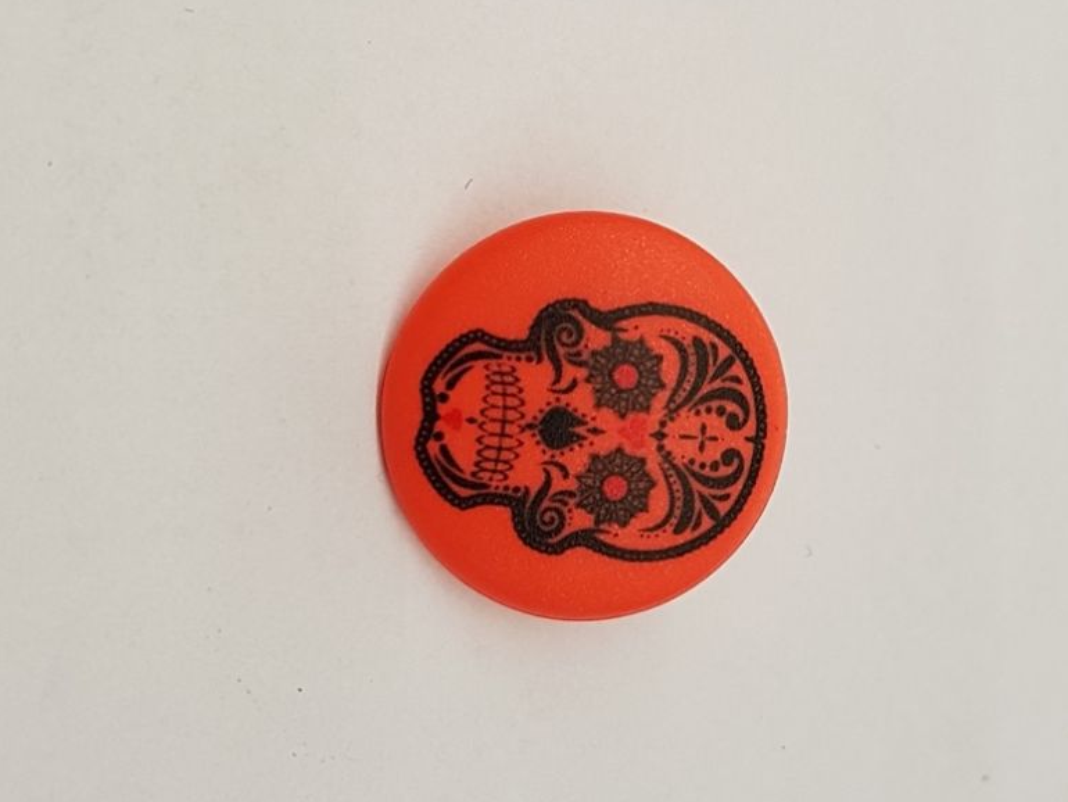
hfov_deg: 65.3
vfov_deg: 51.4
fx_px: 833
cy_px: 400
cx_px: 552
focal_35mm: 27
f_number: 1.7
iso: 50
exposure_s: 1/50
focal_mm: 4.2
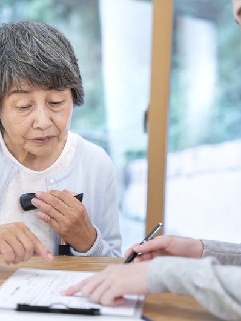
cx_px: 93
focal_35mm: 87
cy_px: 160
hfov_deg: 17.0
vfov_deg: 22.5
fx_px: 807
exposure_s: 1/160
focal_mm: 60
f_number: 2.8
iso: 800
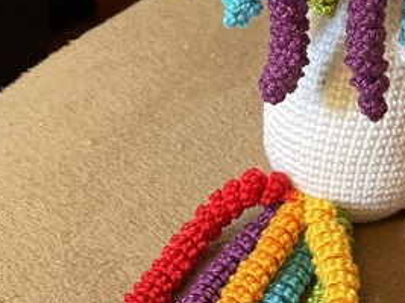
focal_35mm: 104
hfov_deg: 16.8
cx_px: 642
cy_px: 53
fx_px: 1216
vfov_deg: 14.1
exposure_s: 1/100
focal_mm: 4.2
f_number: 1.6
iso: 125
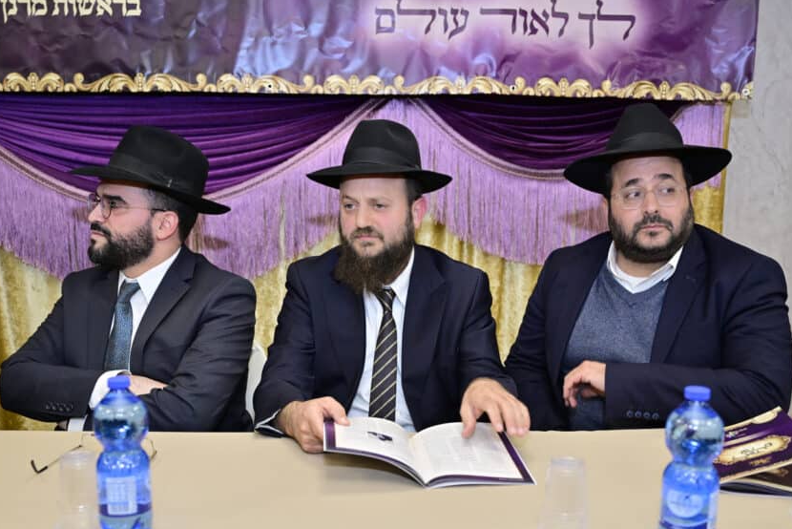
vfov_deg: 35.8
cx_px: 385
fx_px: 814
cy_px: 322
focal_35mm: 37
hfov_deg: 51.9
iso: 250
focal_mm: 30
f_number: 3.2
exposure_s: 1/200
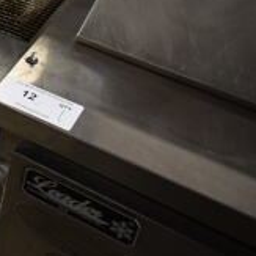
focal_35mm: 86
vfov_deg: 19.4
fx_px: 720
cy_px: -17
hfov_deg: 17.0
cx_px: -188
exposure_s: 1/30
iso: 250
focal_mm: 18
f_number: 3.5
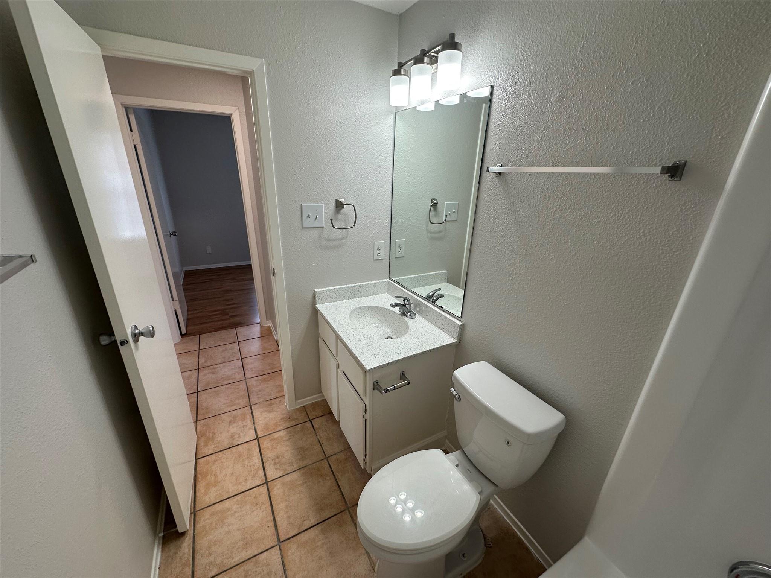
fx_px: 312
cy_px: 289
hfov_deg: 102.1
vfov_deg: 85.7
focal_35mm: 14
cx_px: 386
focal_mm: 2.22
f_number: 2.2
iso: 80
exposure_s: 1/120
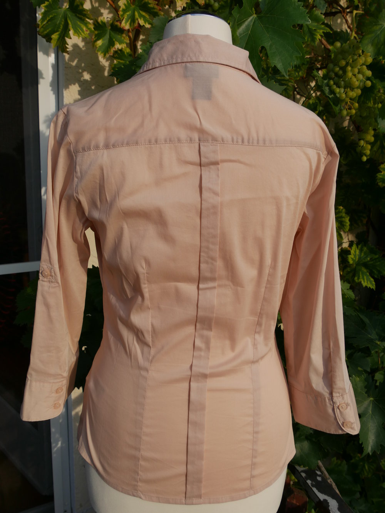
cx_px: 192
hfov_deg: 46.8
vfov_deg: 59.9
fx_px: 444
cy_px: 256
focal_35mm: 30
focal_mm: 15
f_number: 8
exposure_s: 1/400
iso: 200
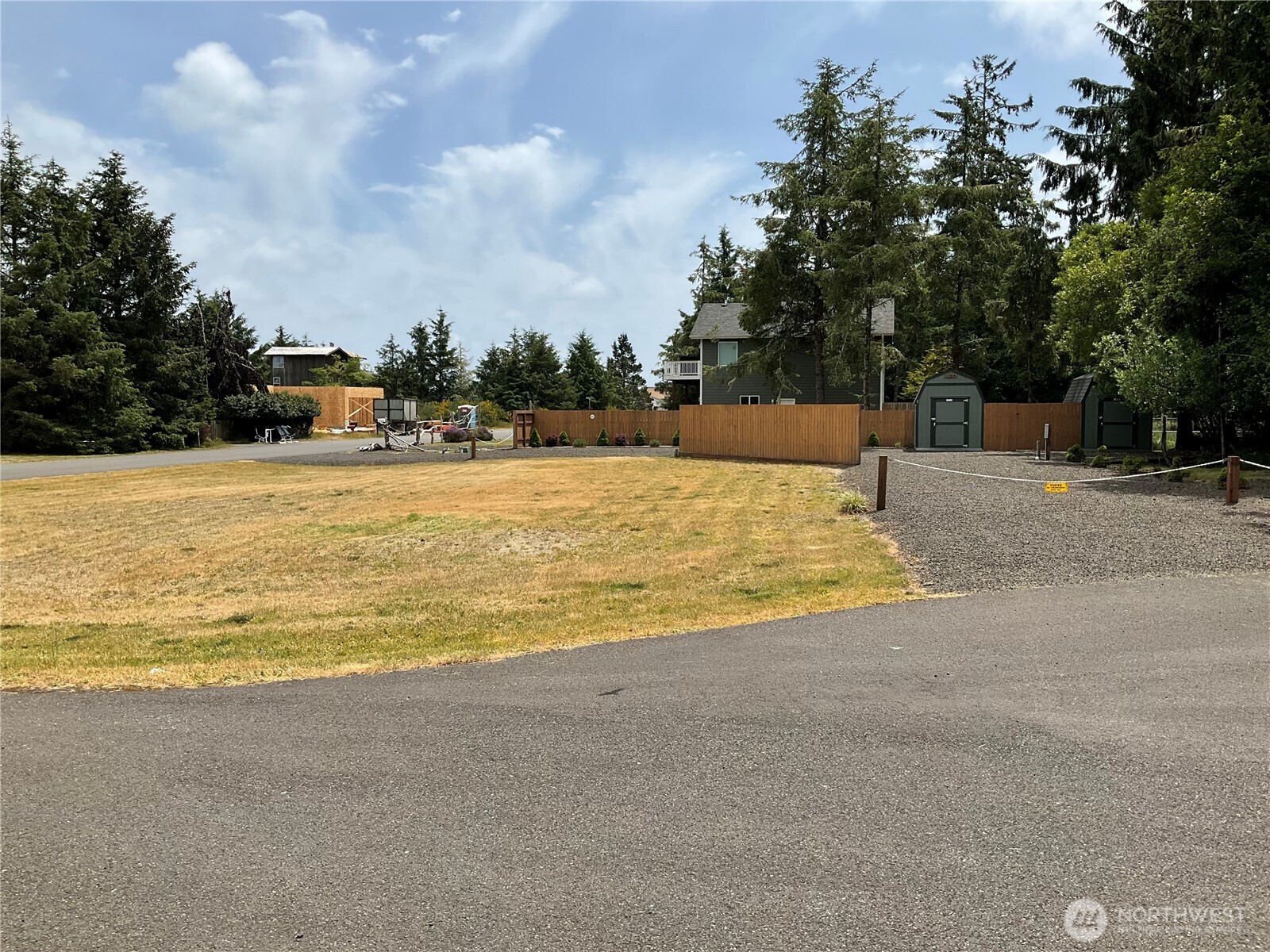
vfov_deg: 48.2
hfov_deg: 61.7
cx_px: 635
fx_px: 1064
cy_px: 476
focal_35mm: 29
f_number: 1.8
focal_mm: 3
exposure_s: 1/2801
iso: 25
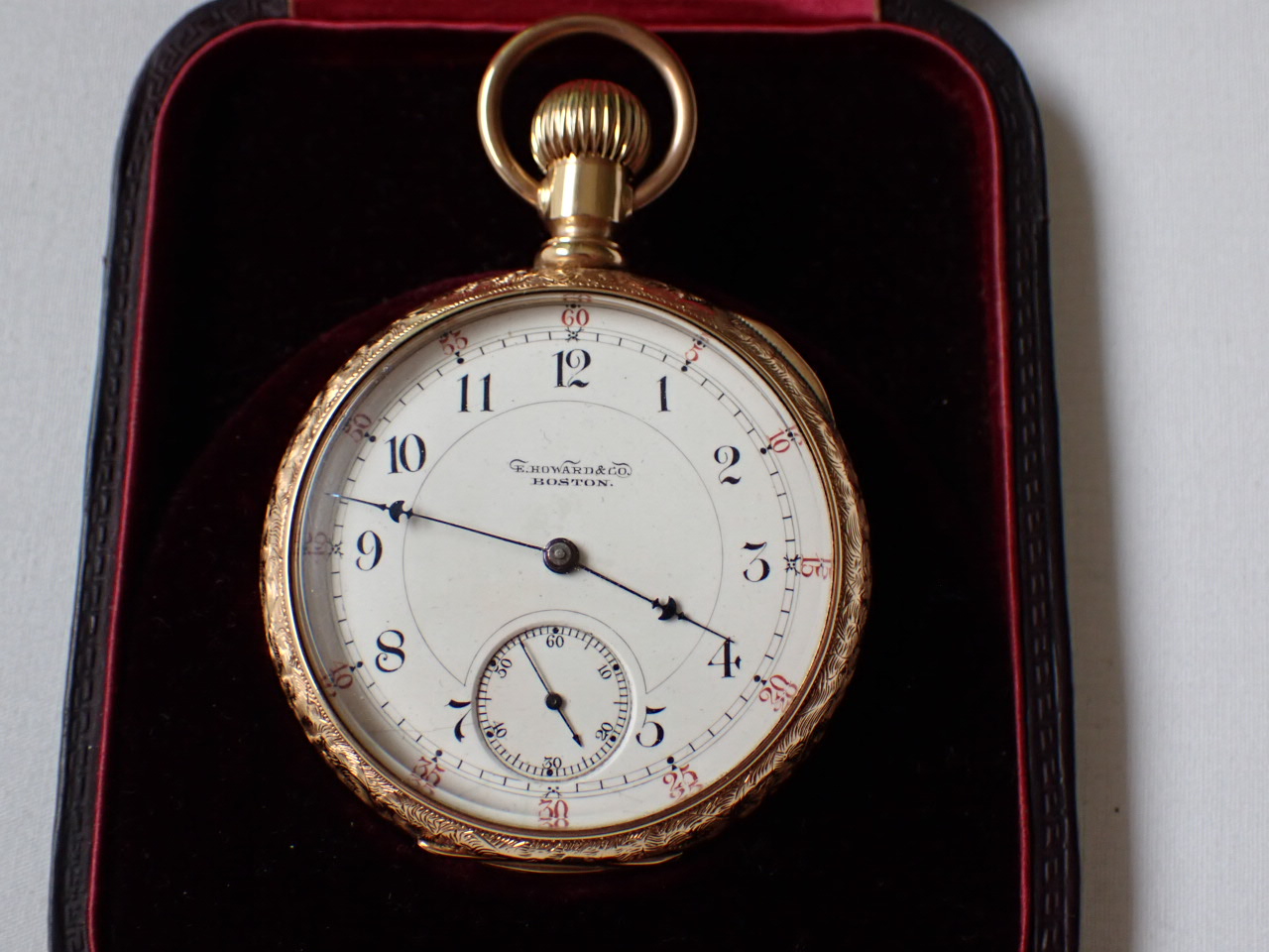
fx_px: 1723
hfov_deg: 40.4
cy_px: 476
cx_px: 634
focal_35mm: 47
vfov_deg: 30.9
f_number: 3.1
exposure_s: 1/200
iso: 320
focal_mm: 8.4
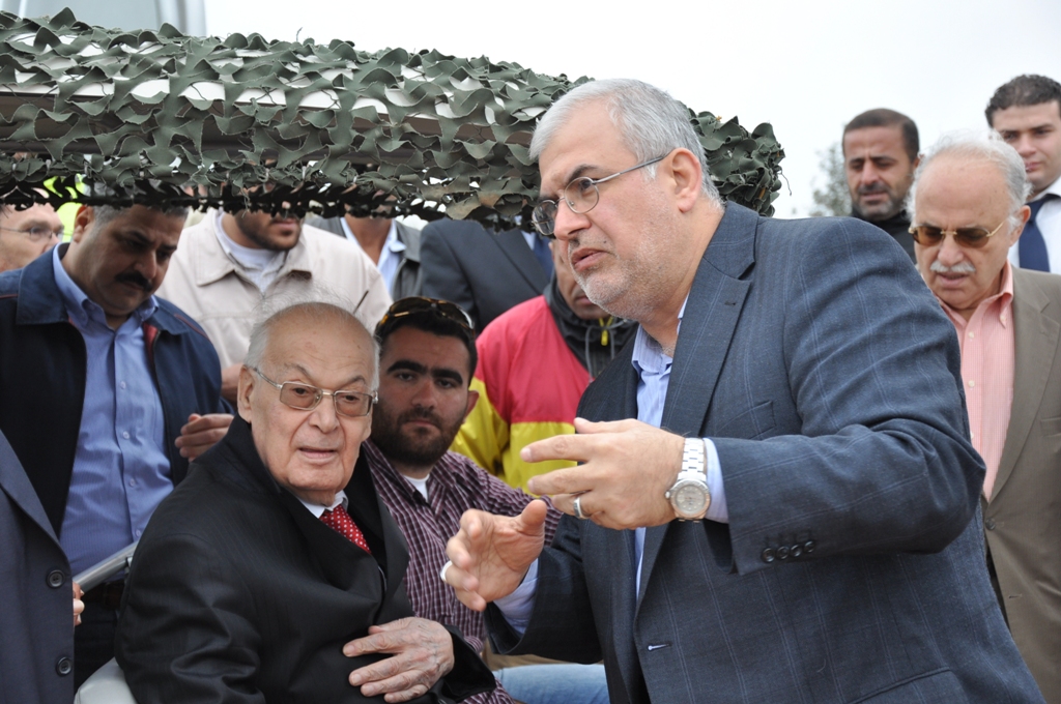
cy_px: 352
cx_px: 530
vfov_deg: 17.4
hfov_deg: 26.0
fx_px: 2296
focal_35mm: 78
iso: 320
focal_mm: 52
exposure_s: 1/125
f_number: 5.6
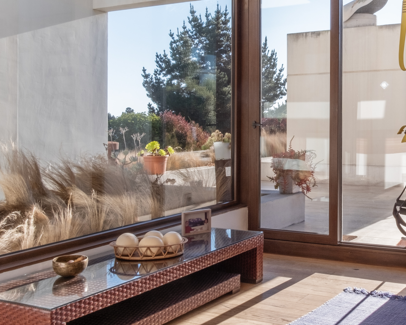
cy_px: 114
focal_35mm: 41
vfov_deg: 36.2
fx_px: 493
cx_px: 340
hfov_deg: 42.2
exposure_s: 1/30
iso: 200
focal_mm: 12
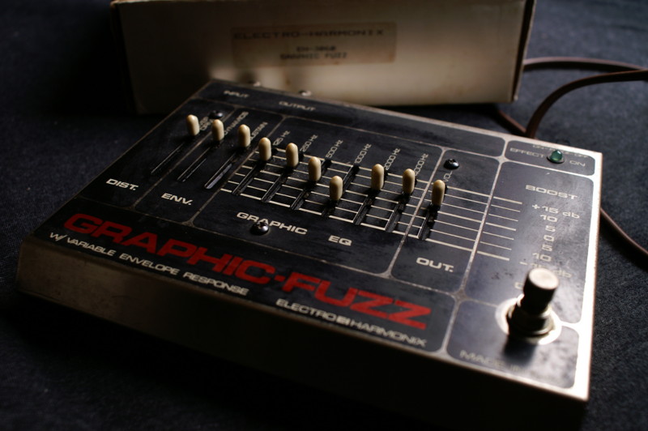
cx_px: 324
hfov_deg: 49.6
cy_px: 216
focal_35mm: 39
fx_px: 701
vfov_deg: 34.2
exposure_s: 1/10
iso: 200
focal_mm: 26
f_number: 4.5
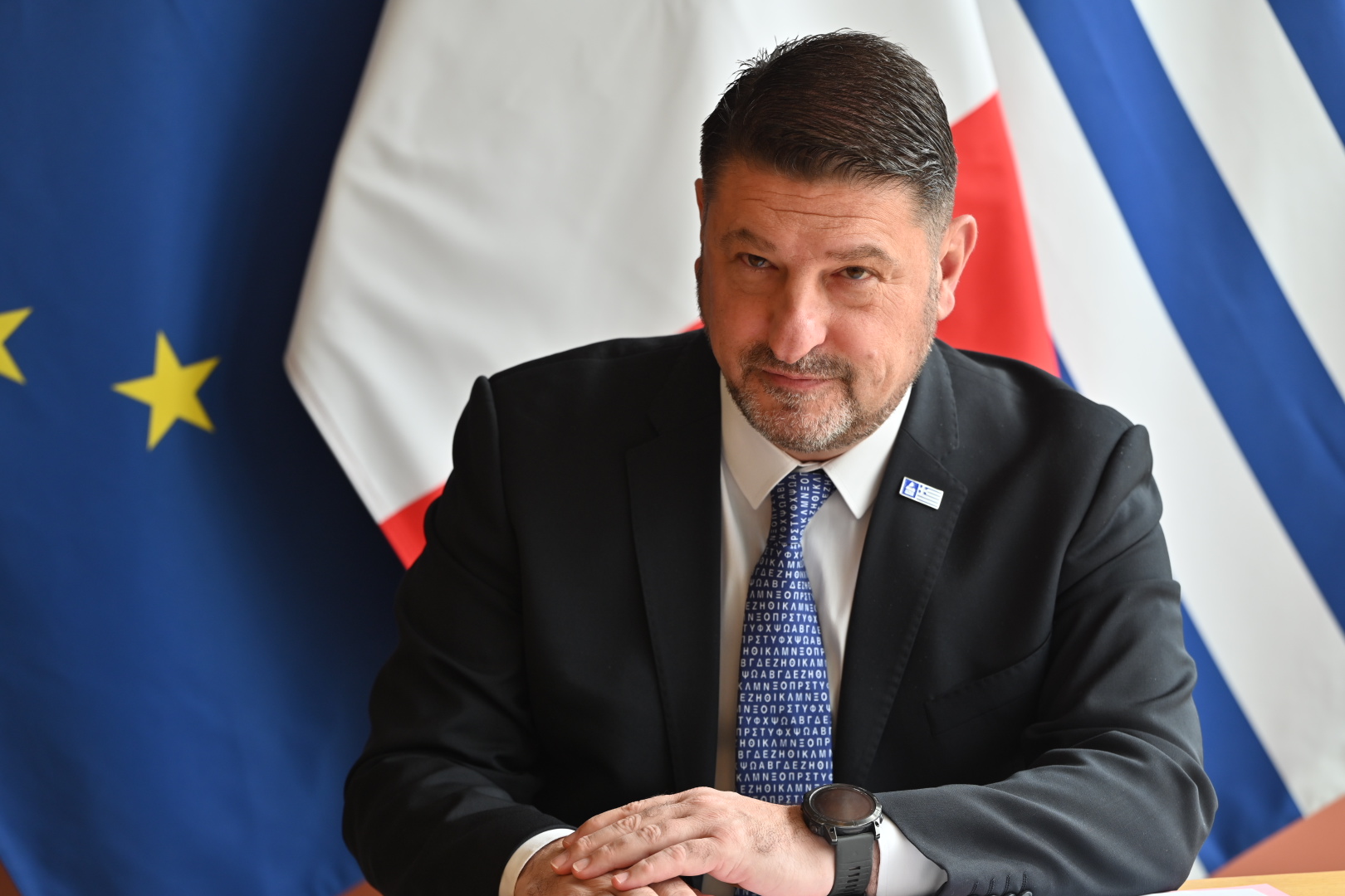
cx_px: 672
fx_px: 4857
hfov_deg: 15.8
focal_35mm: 130
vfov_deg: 10.5
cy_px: 448
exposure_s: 1/250
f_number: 5
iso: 200
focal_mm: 130
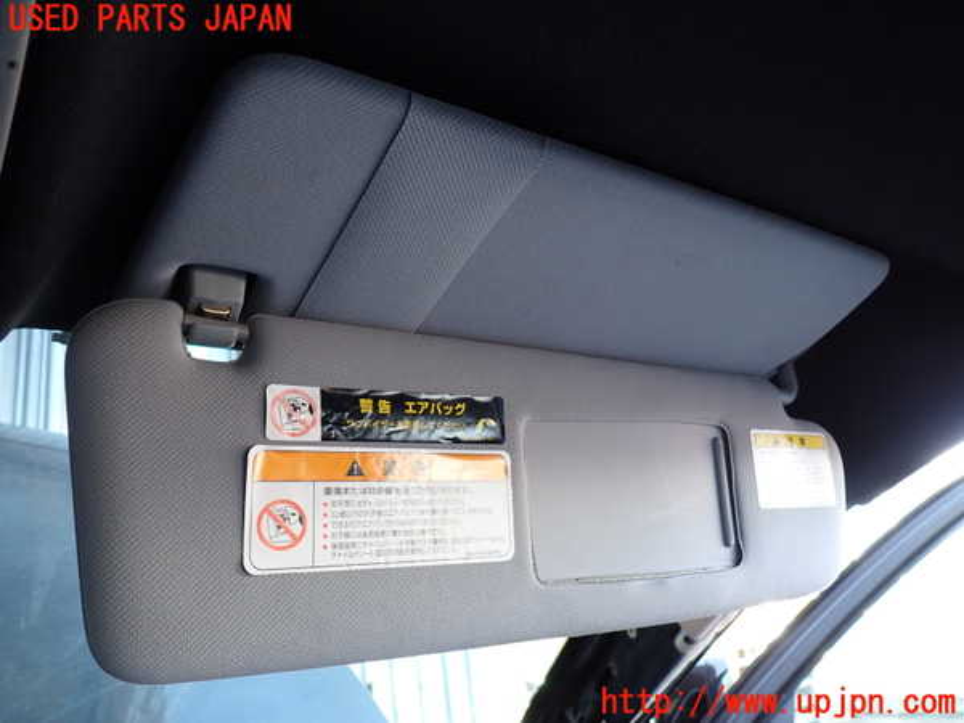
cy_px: 362
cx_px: 482
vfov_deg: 49.7
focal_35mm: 28
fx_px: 780
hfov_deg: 63.4
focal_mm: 5.05
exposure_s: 1/40
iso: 200
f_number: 2.2
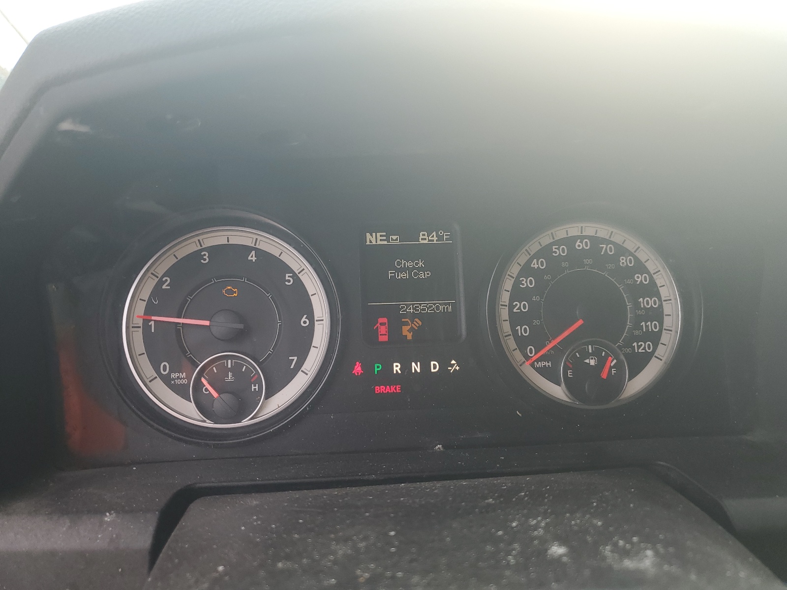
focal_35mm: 26
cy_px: 295
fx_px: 591
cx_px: 394
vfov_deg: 53.1
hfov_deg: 67.3
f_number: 1.5
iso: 50
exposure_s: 1/169
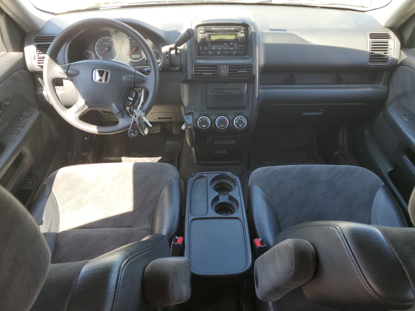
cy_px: 156
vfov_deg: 53.1
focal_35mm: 26
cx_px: 208
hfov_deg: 67.3
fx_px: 312
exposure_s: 1/159
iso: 50
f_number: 1.5
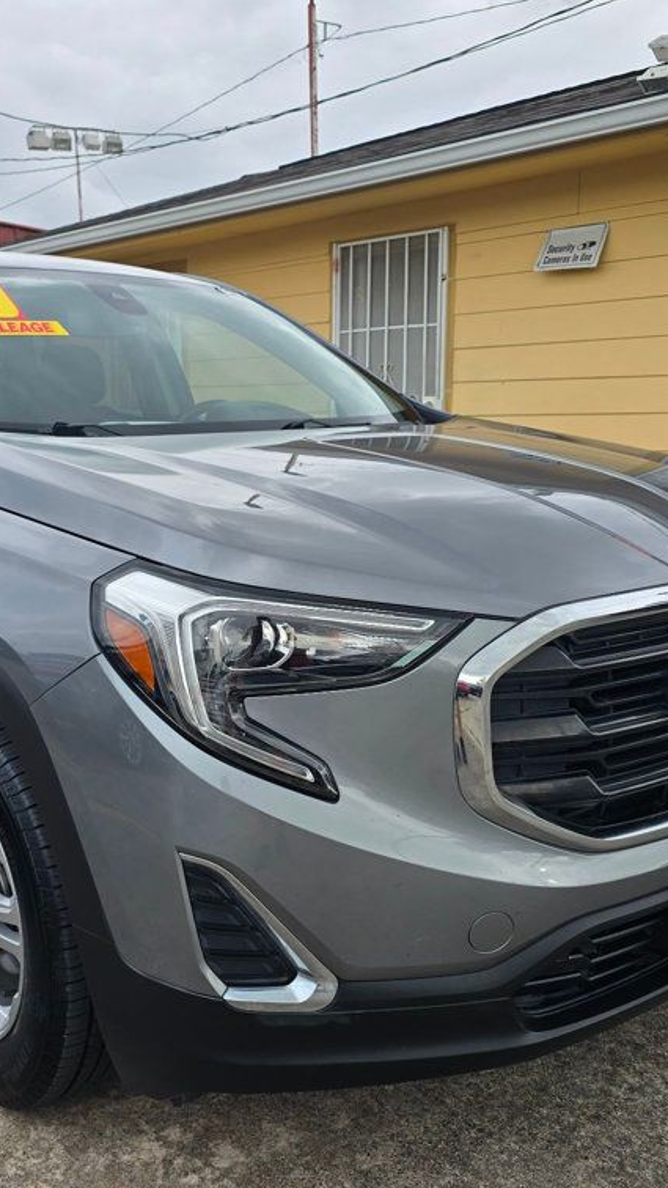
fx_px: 1070
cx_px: 223
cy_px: 601
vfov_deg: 58.0
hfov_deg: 34.4
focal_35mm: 34
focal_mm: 6.3
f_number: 1.7
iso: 12
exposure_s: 1/180
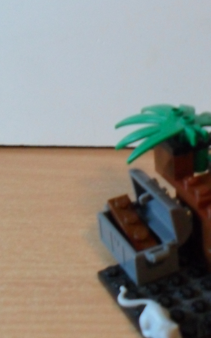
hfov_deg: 17.2
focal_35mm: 71
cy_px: 152
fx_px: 653
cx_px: 278
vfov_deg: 29.0
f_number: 3
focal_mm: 6.3
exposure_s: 1/10
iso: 400
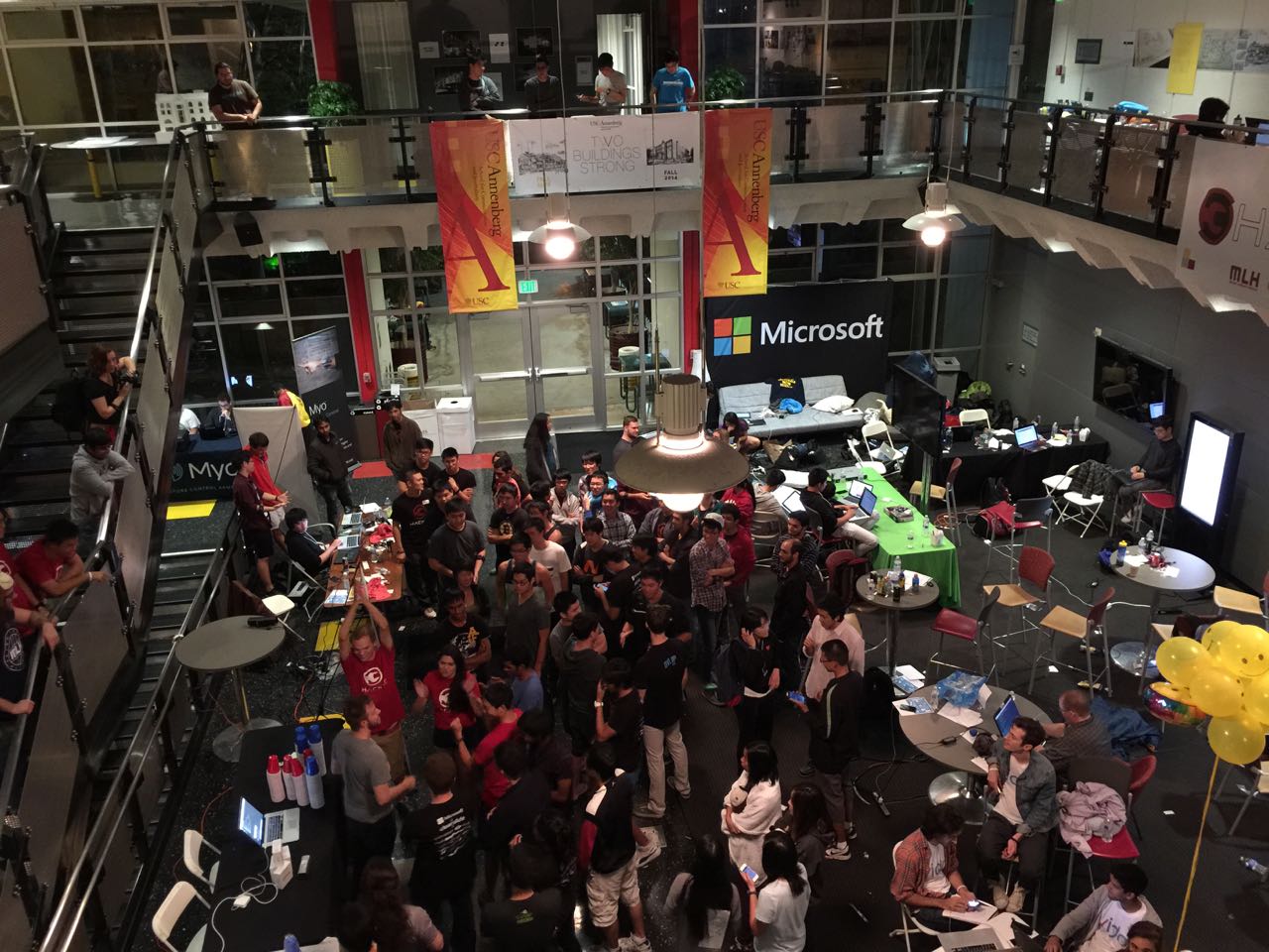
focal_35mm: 29
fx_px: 1063
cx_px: 634
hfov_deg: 61.7
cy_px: 476
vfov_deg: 48.2
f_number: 2.2
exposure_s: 1/4
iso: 100
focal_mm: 4.15
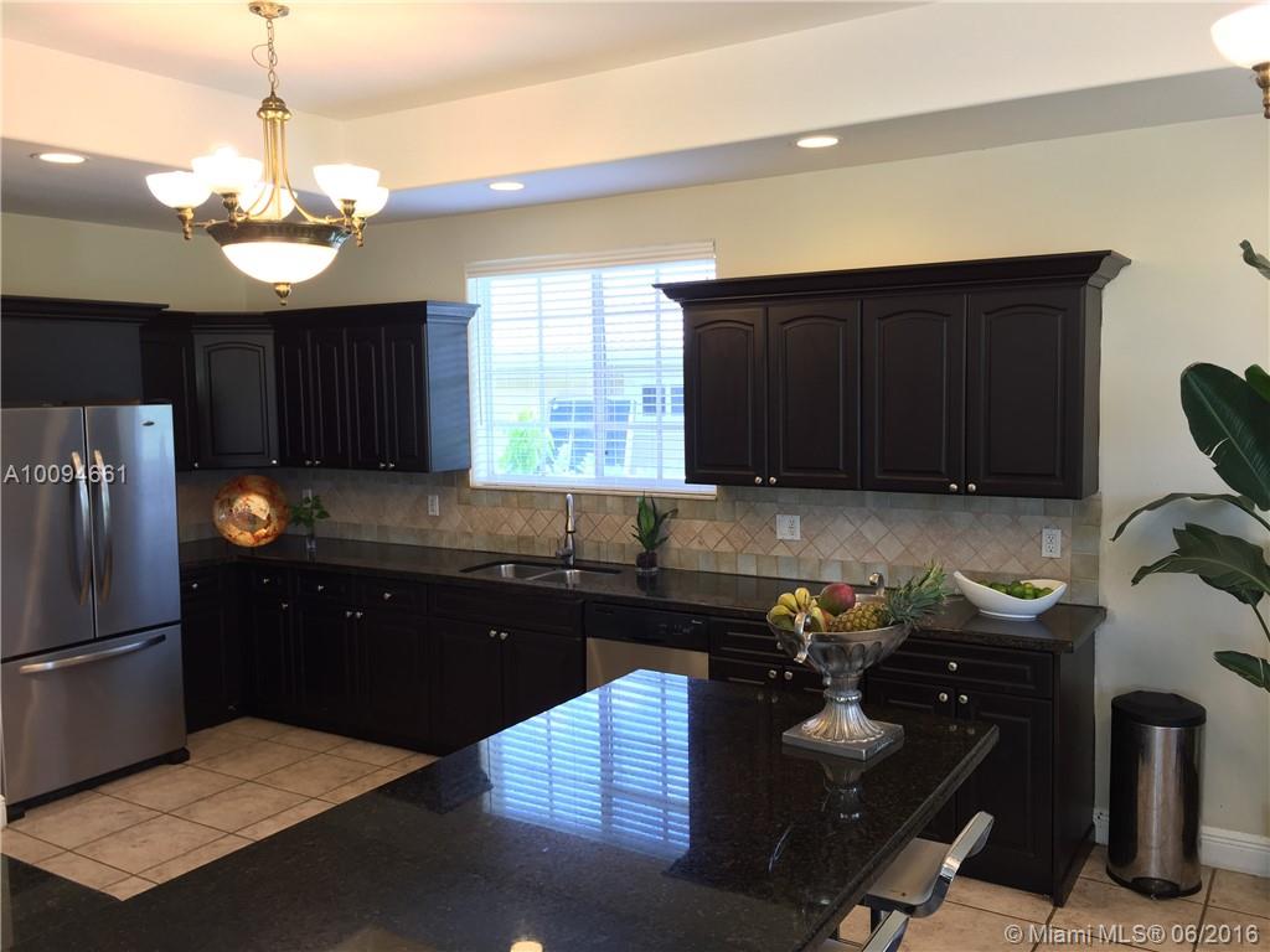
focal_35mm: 29
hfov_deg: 61.7
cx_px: 635
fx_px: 1064
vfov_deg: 48.2
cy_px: 476
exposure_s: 1/30
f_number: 2.2
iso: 32
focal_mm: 4.15
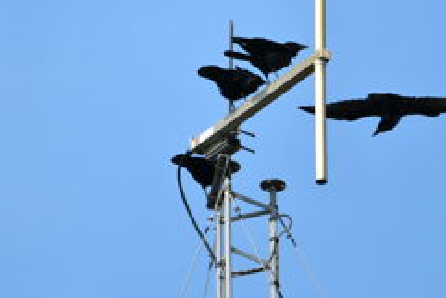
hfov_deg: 1.4
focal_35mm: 1494
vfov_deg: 0.9
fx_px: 18519
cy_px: 75
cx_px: 279
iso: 100
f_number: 6.3
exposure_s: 1/1250
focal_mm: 600
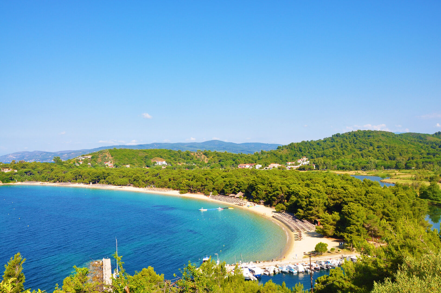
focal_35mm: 33
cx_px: 220
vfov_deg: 39.9
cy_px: 146
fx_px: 404
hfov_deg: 57.3
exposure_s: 1/250
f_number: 10
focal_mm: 22
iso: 200
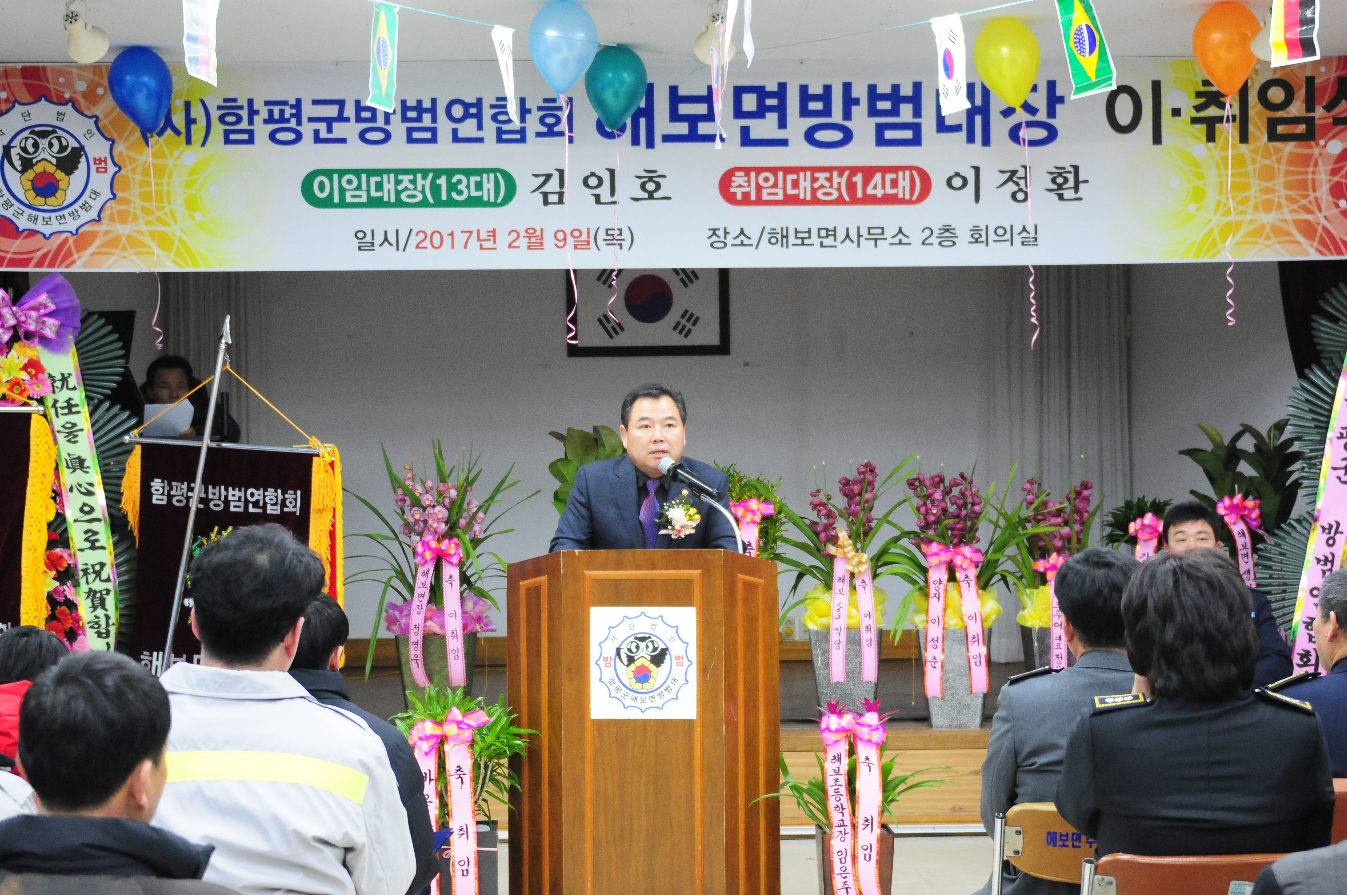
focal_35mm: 72
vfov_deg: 18.9
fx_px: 2691
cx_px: 674
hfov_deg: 28.1
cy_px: 448
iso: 1600
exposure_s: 1/80
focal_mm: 48
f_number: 4.2
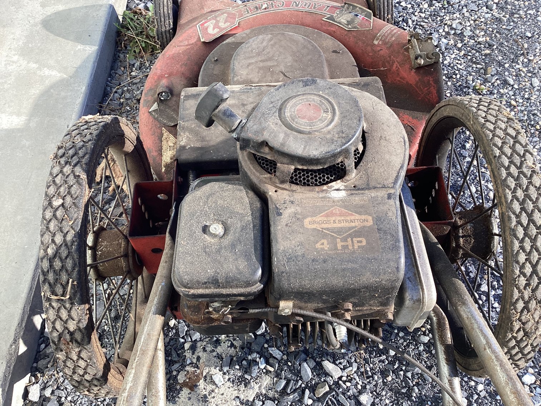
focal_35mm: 31
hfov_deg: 58.3
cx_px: 270
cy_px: 203
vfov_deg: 45.4
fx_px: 485
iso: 25
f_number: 2.4
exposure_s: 1/246
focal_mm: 3.3
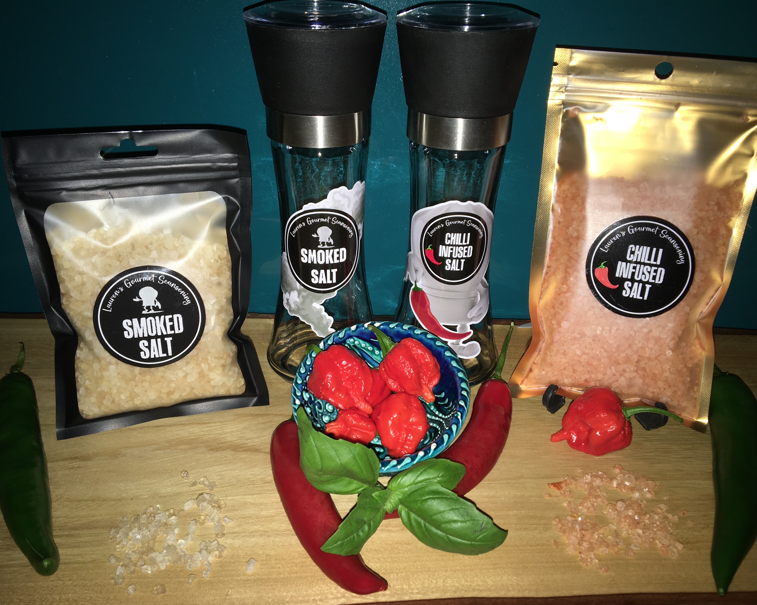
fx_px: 694
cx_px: 377
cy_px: 306
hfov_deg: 57.2
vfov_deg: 47.1
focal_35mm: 31
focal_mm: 4.15
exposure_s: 1/27
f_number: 2.2
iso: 25
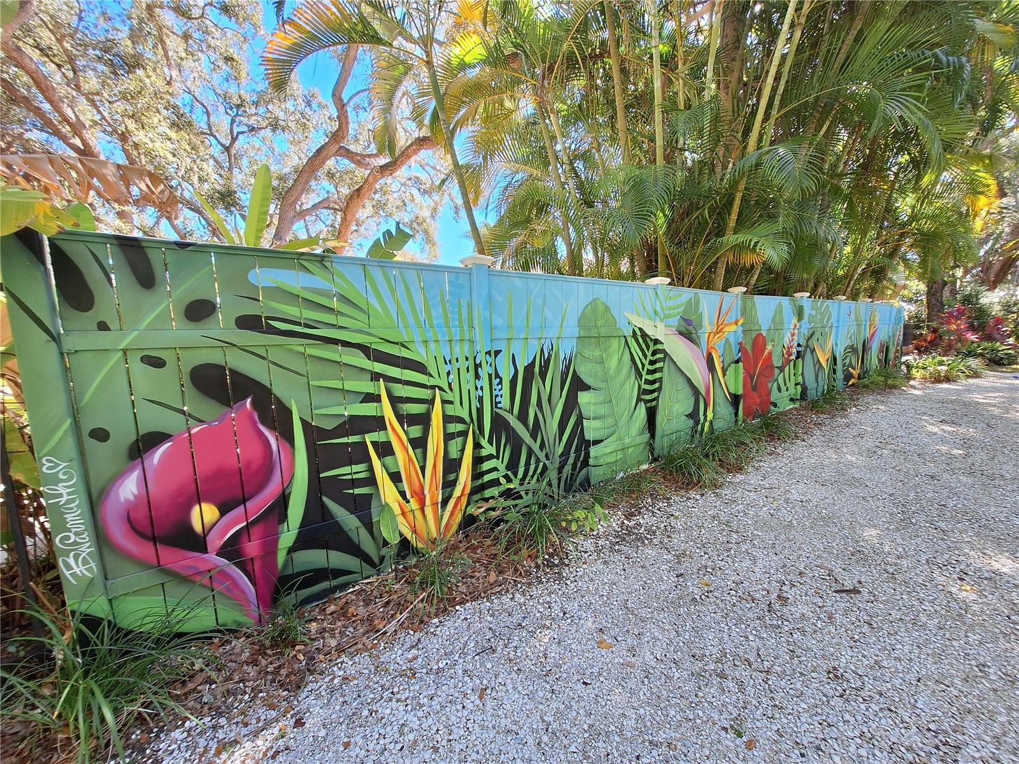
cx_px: 510
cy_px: 382
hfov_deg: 106.2
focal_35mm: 13
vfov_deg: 89.9
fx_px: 383
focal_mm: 1.74
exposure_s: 1/137
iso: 40
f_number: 2.2
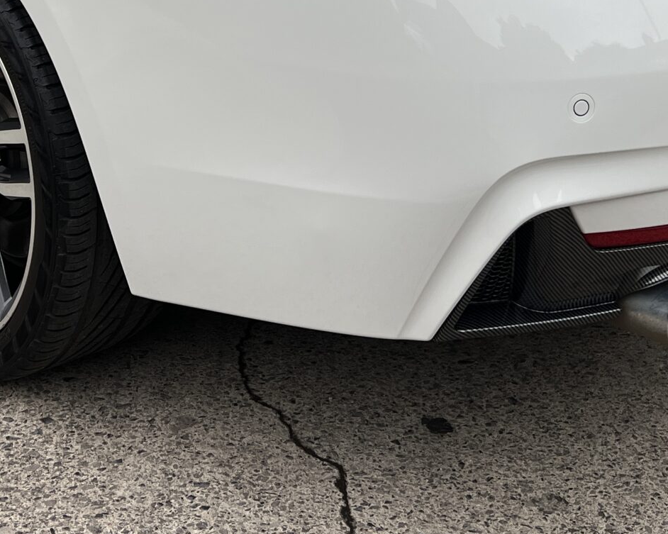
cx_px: 237
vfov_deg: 21.2
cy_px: -30
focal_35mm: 69
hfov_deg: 27.4
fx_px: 1364
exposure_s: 1/476
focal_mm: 5.7
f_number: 1.5
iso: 50
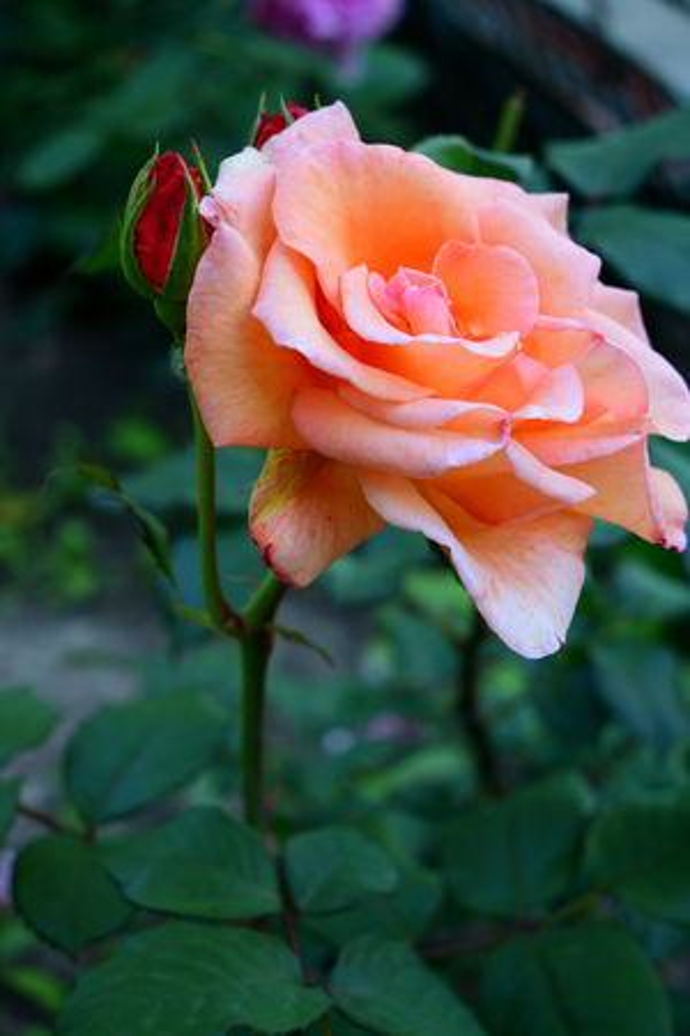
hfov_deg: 20.2
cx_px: 345
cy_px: 518
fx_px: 1940
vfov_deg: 29.9
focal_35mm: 68
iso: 100
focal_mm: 45
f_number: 5
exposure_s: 1/60
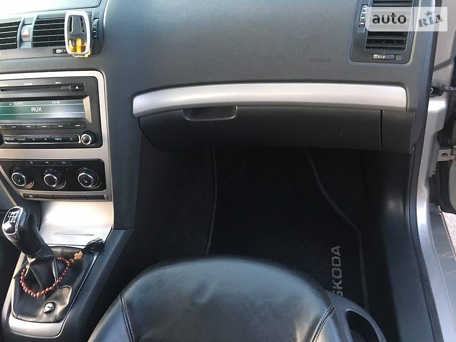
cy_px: 171
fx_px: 382
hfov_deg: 61.7
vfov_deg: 48.2
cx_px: 228
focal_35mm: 29
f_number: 2.2
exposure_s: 1/33
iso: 200
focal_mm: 4.2
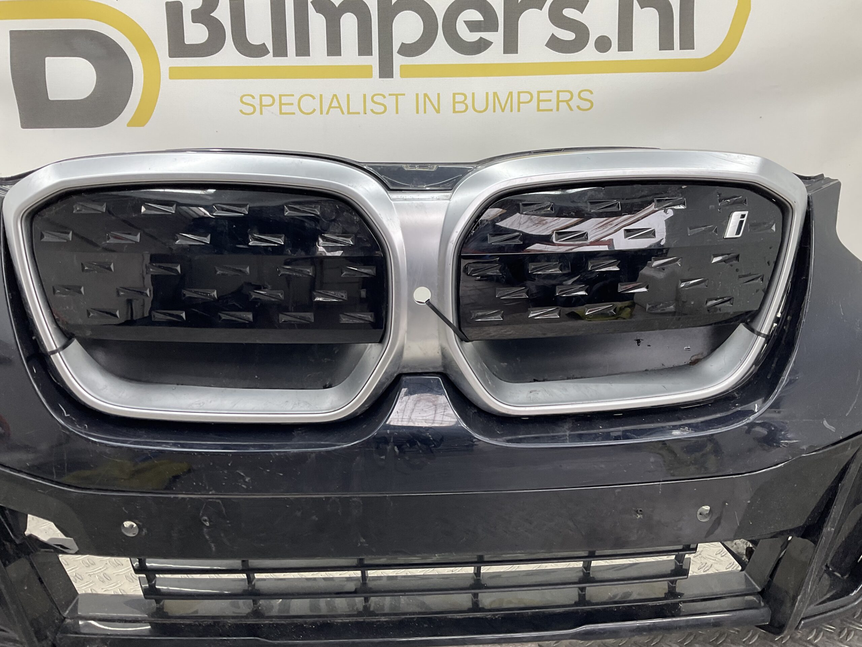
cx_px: 431
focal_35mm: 29
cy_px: 324
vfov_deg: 48.2
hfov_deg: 61.7
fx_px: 722
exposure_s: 1/120
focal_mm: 3
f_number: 1.8
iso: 40
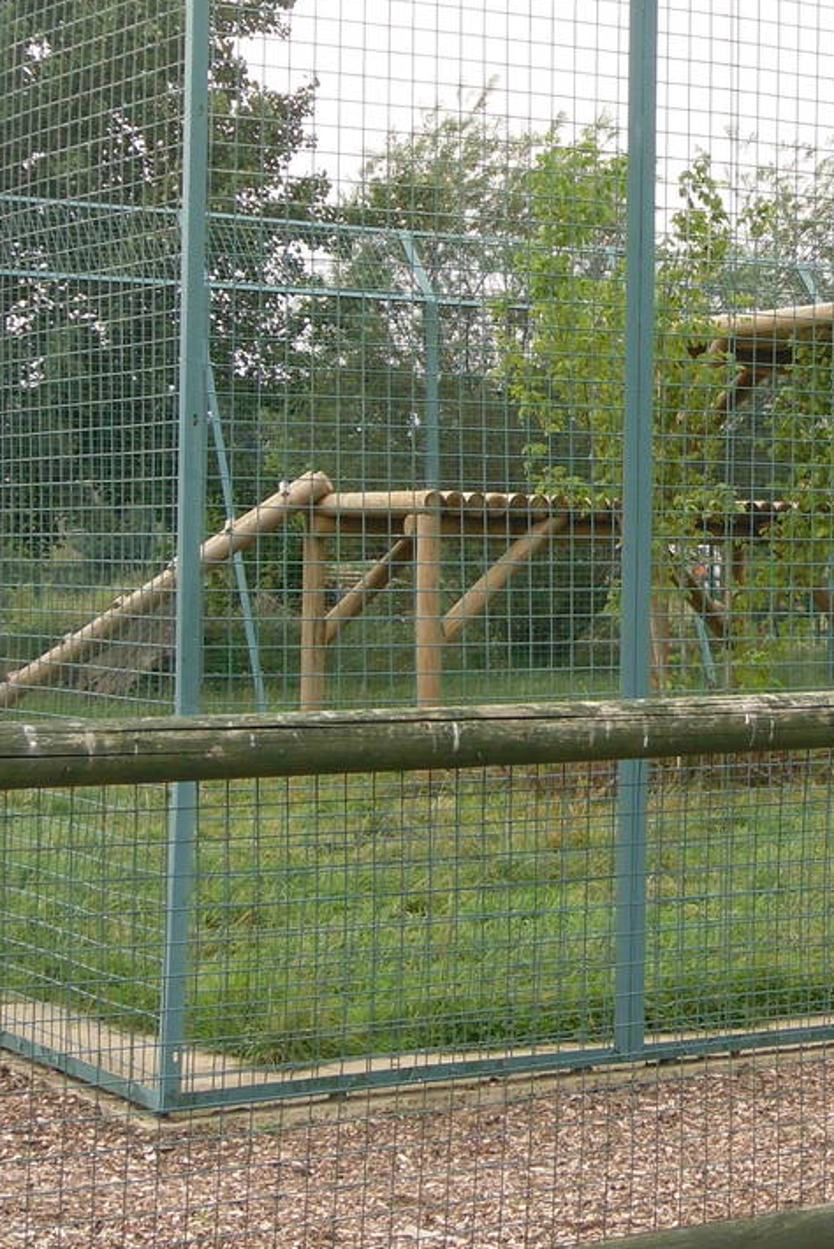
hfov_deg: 16.4
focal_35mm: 82
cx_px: 771
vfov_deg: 24.6
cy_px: 369
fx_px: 2847
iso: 80
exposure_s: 1/234
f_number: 3.5
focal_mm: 6.3
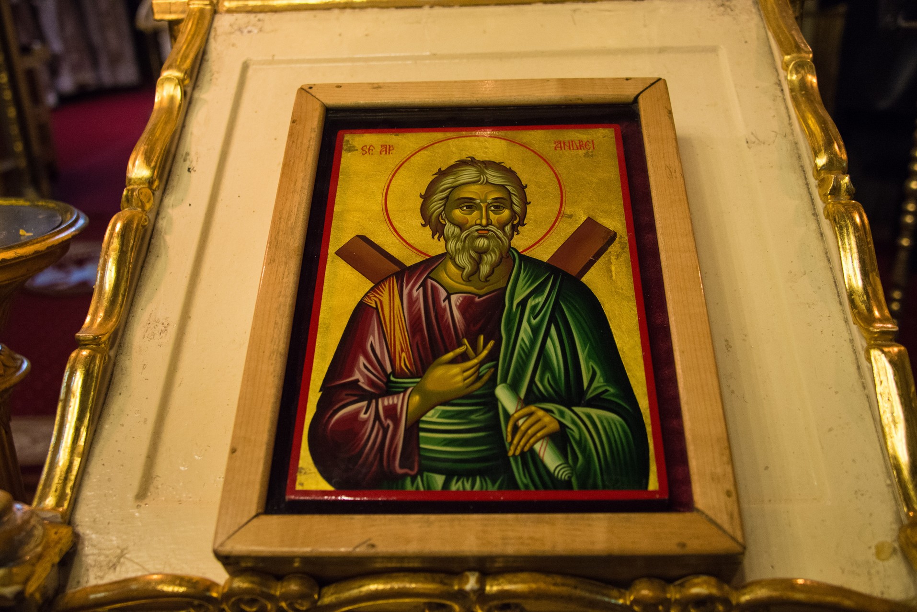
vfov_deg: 36.9
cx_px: 458
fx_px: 917
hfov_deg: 53.1
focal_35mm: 36
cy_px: 306
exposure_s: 1/40
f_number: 4
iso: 2500
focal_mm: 36
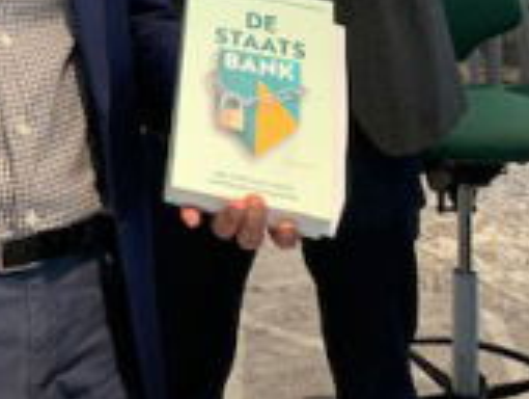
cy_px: -179
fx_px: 1163
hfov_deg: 24.7
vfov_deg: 17.6
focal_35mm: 76
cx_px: 34
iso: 160
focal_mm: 4.25
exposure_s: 1/50
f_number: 1.8
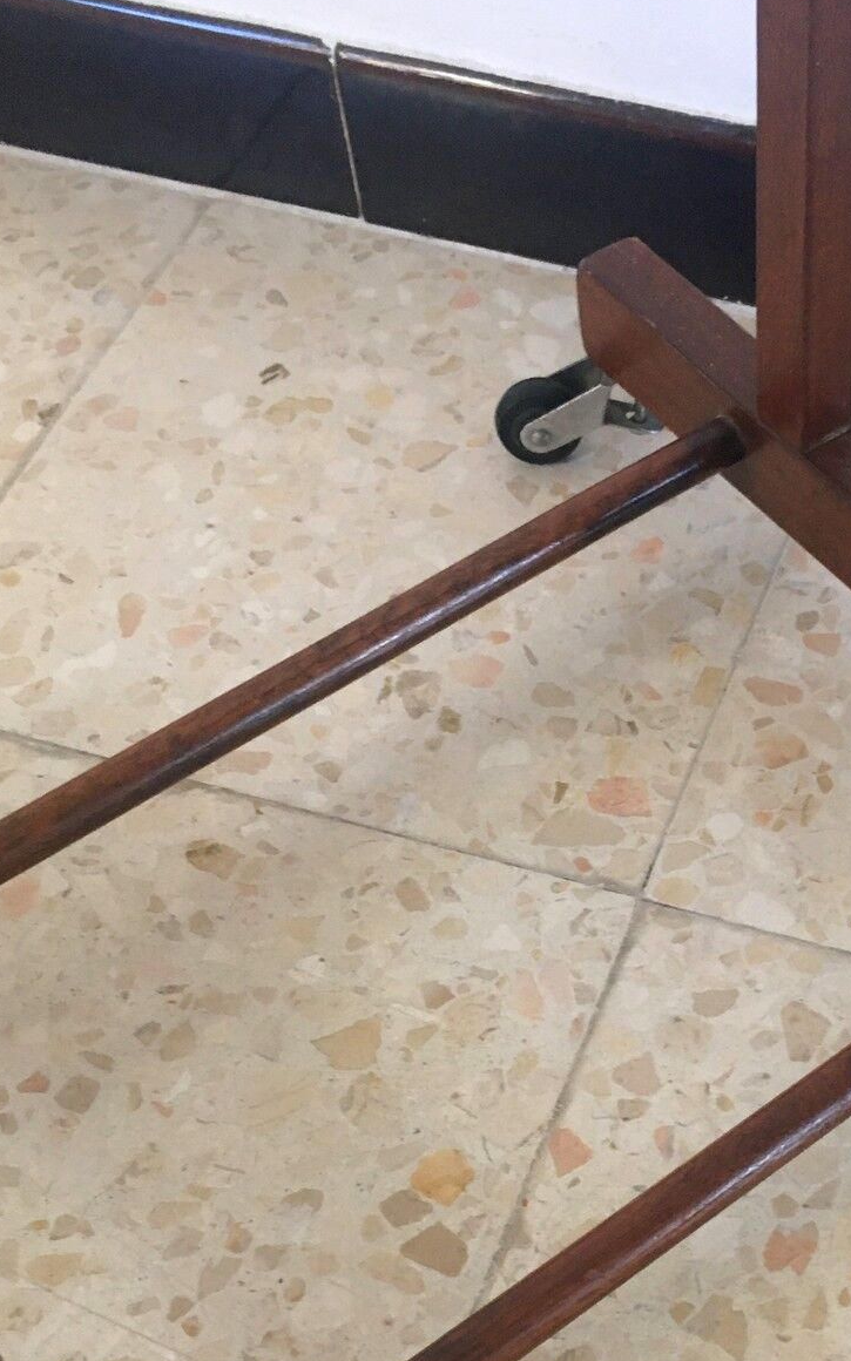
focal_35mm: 53
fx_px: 1967
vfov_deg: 37.3
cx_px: 759
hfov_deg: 23.8
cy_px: 1005
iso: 125
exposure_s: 1/33
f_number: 2.2
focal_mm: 4.15
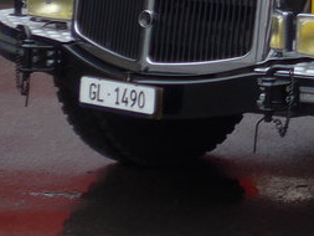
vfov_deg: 6.7
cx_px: 639
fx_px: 1978
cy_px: -189
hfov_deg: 8.6
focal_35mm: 218
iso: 80
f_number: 3
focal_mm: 9.5
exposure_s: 1/250
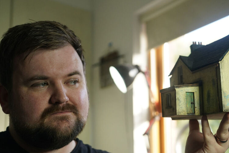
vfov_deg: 24.1
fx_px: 356
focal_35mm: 56
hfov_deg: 35.5
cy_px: 100
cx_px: 134
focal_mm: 35
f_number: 2.8
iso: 1600
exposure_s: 1/500
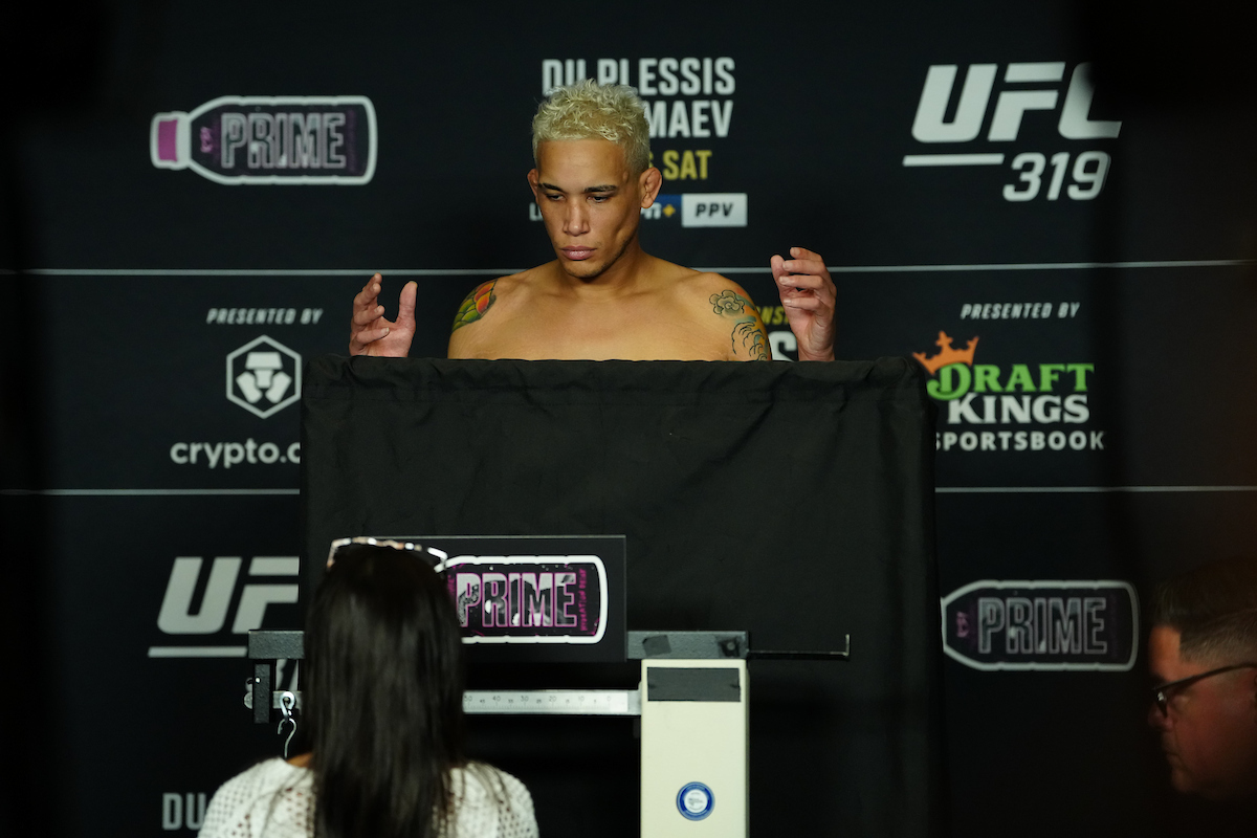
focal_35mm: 118
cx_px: 628
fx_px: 4120
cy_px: 419
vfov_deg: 11.6
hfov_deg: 17.3
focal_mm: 118
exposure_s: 1/640
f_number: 2.8
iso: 3200
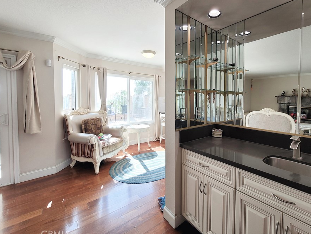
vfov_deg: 81.5
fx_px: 135
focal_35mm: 15
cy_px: 104
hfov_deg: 97.6
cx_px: 175
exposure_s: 1/119
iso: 80
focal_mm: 2.2
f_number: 2.2
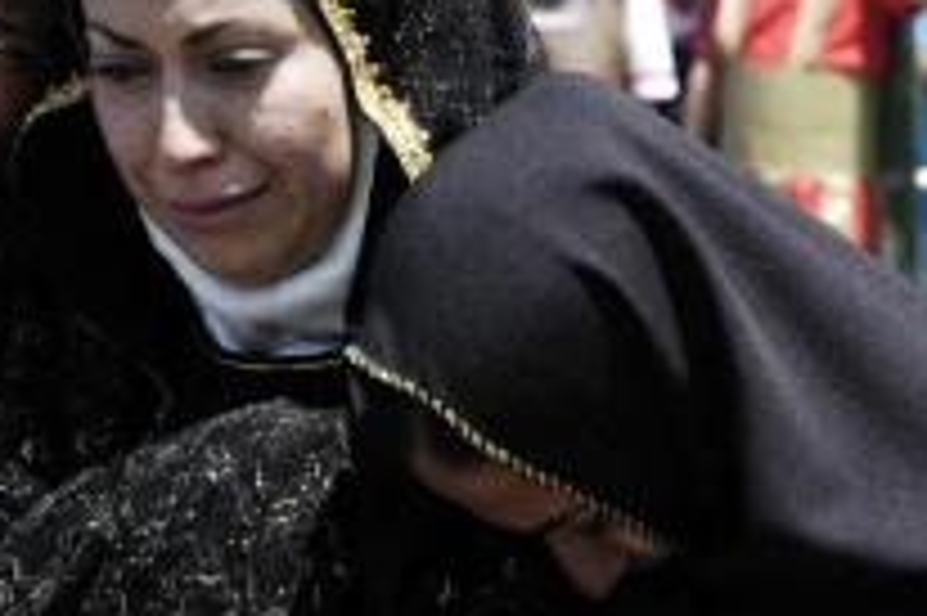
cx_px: 328
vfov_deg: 6.7
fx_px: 5249
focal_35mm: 204
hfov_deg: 10.1
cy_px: 364
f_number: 6.3
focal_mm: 70
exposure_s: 1/2500
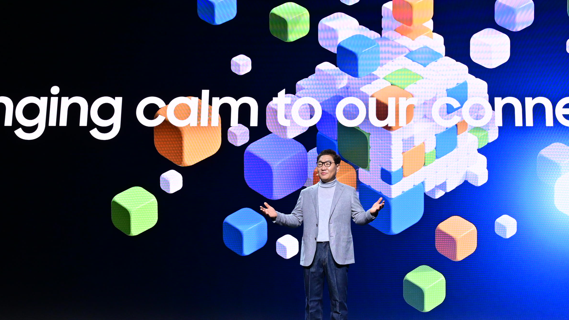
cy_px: 113
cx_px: 396
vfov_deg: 21.8
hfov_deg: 37.3
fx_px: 830
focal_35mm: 55
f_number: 7.1
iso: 1600
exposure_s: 1/80
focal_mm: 30
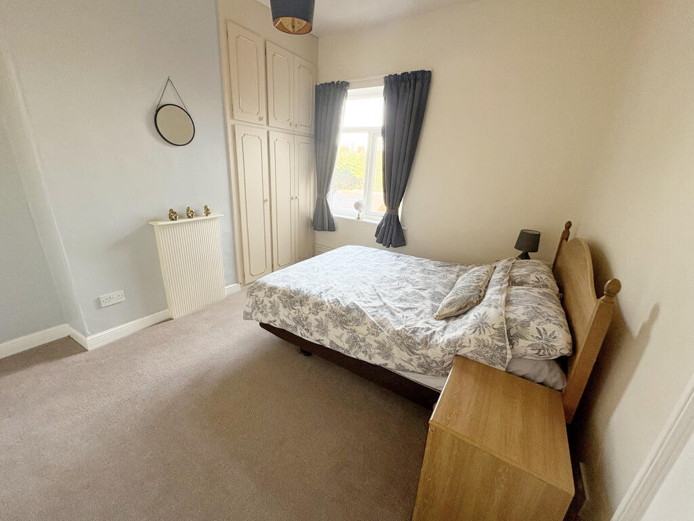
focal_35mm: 14
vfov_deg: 85.7
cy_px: 260
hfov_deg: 102.1
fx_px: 281
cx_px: 347
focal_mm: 2.22
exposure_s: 1/99
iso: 200
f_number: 2.2
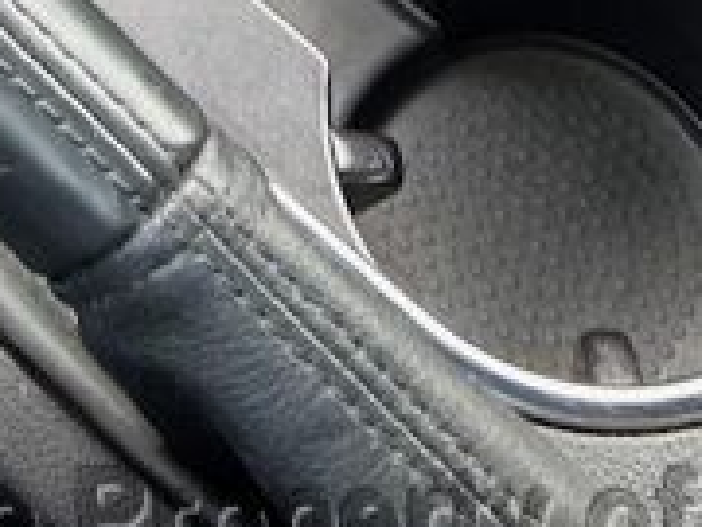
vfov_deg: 8.8
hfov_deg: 13.3
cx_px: 144
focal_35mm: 148
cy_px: -851
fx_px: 3001
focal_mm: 5.7
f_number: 1.5
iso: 80
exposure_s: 1/121
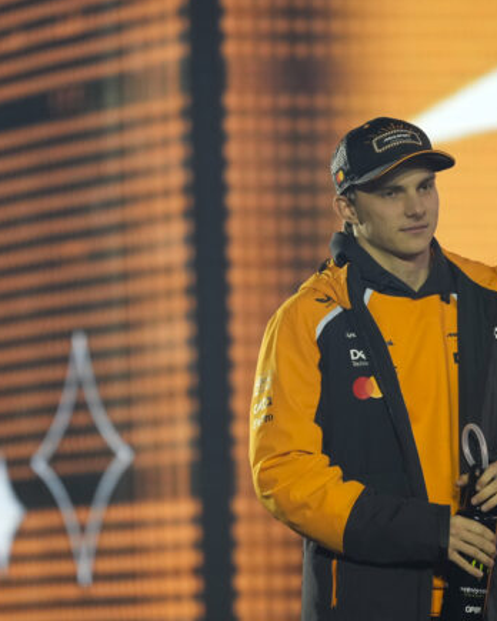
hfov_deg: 4.2
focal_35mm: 373
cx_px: 278
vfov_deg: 5.2
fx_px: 6858
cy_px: 313
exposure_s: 1/1250
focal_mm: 150
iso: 1000
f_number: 2
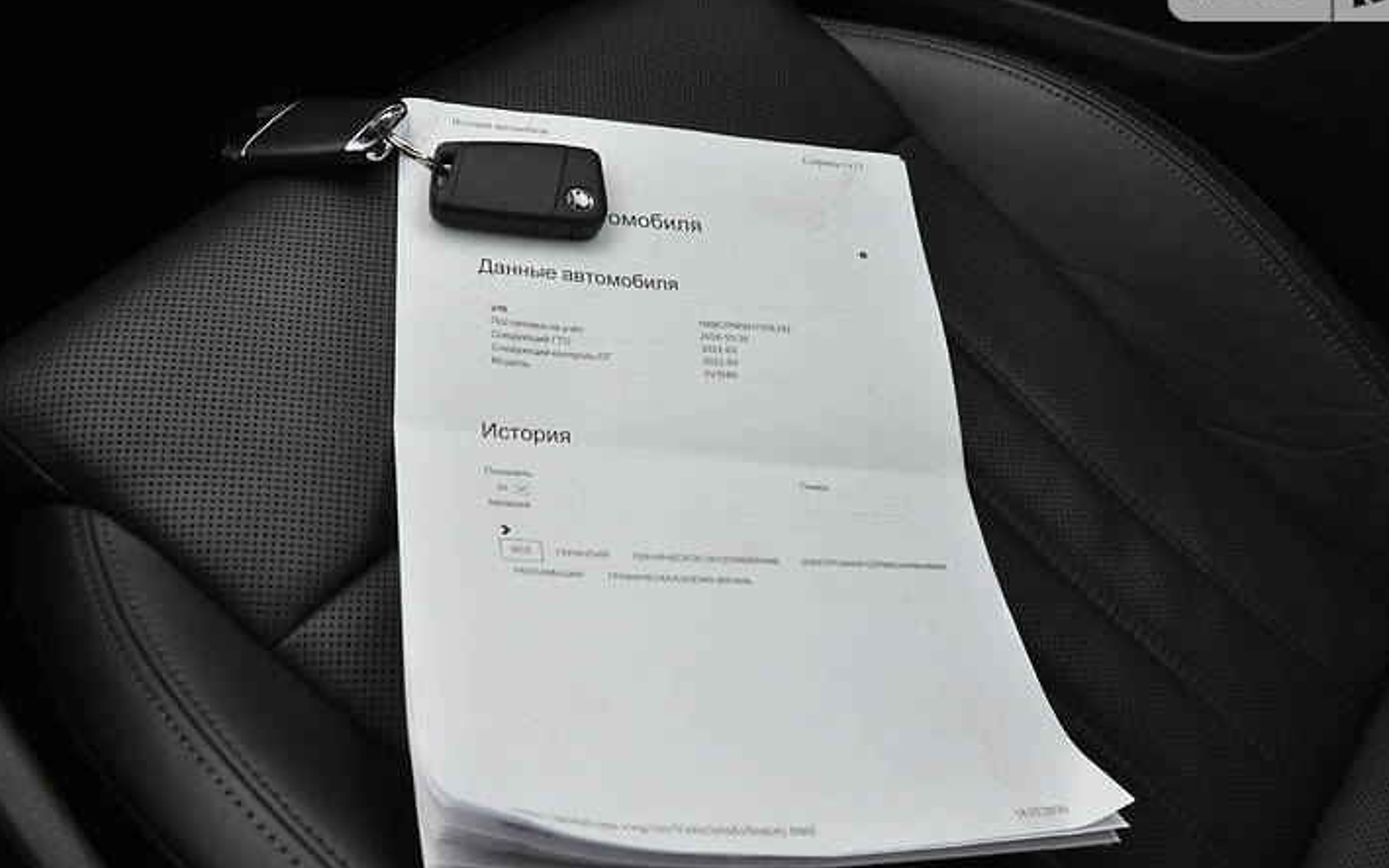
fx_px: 1173
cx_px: 695
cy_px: 434
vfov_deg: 40.6
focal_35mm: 31
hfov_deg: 61.2
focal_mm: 18
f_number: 8
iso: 800
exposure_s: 1/250
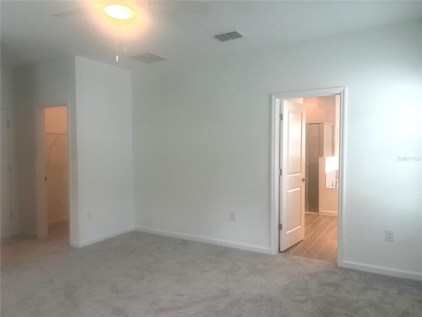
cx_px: 211
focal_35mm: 26
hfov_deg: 67.3
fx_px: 317
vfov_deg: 53.1
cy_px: 158
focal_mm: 5.7
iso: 40
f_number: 1.5
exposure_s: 1/120
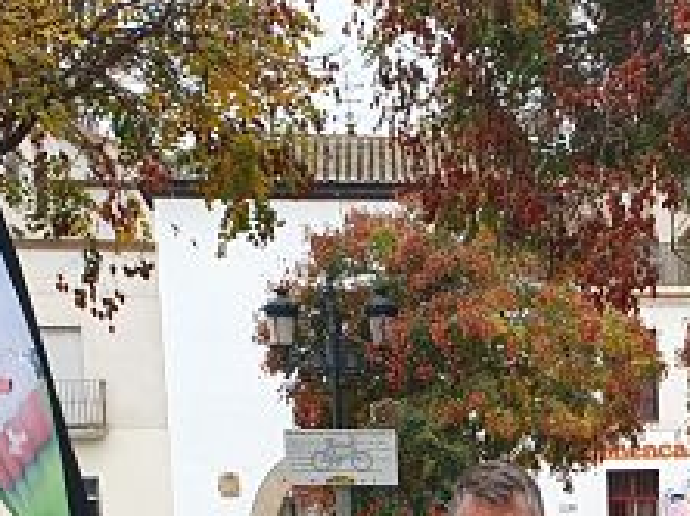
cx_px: 695
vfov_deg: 17.4
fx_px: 1553
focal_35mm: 78
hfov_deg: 23.9
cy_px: 720
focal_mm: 4.32
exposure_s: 1/100
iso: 50
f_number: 2.4
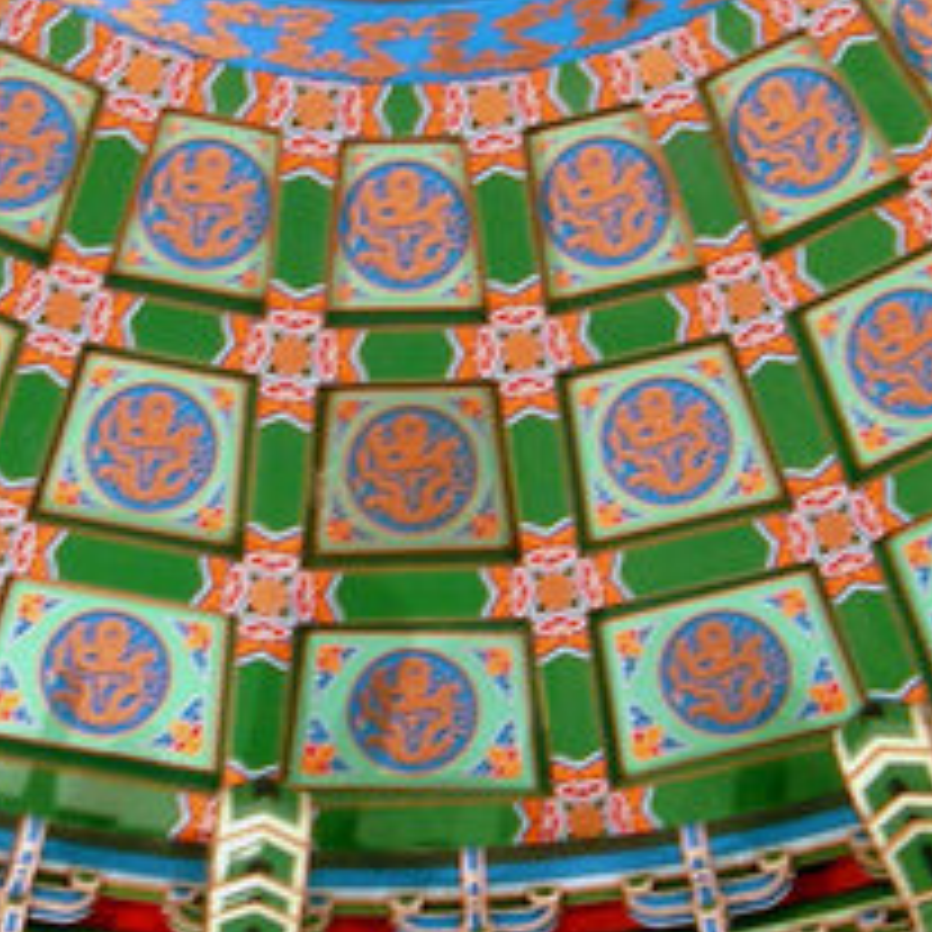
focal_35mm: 130
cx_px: 333
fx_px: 3960
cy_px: 239
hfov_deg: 13.4
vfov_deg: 13.4
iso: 50
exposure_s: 1/5.6
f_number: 2.8
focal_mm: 7.8
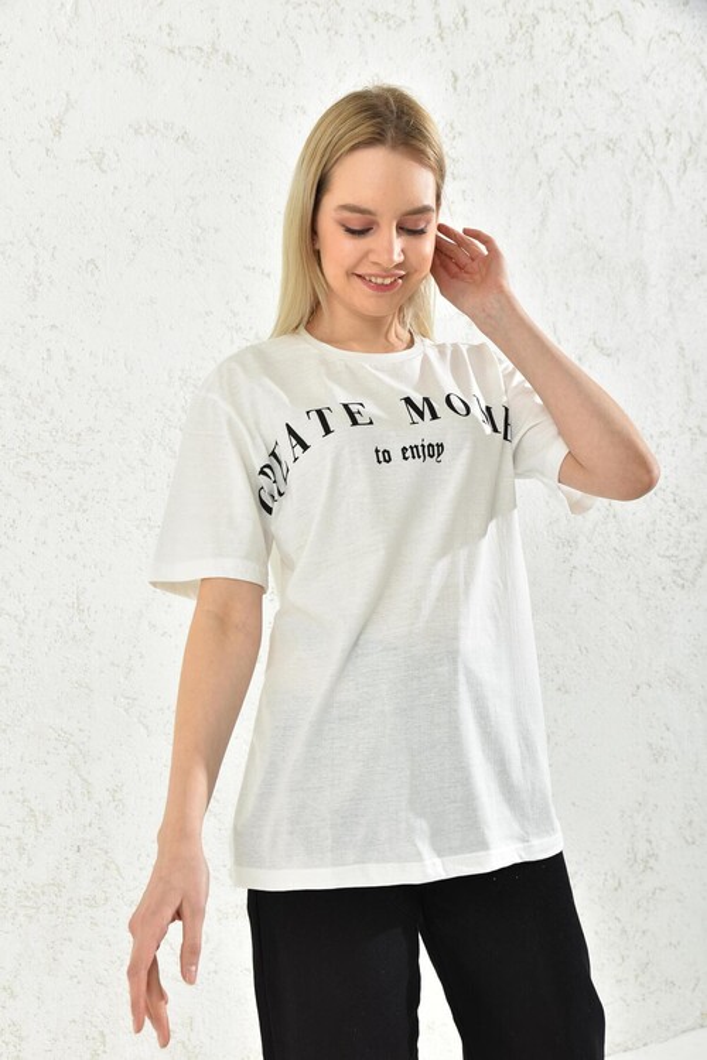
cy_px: 530
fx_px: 1060
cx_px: 354
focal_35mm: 36
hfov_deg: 36.9
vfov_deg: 53.1
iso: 100
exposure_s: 1/160
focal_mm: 36
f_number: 7.1
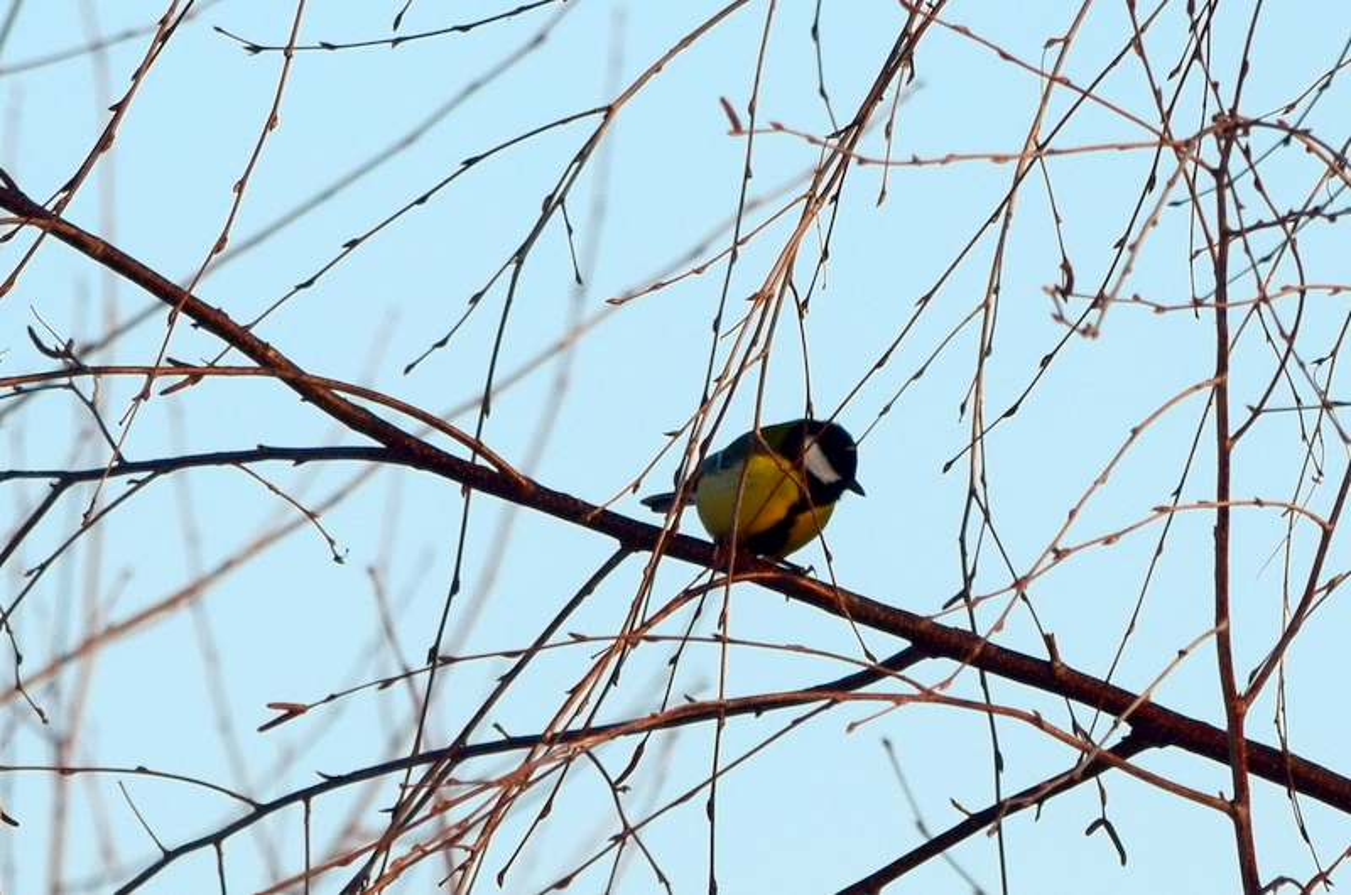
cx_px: 676
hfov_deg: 7.6
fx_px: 10112
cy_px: 448
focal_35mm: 270
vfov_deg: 5.1
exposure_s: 1/400
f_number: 11
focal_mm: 180
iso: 400
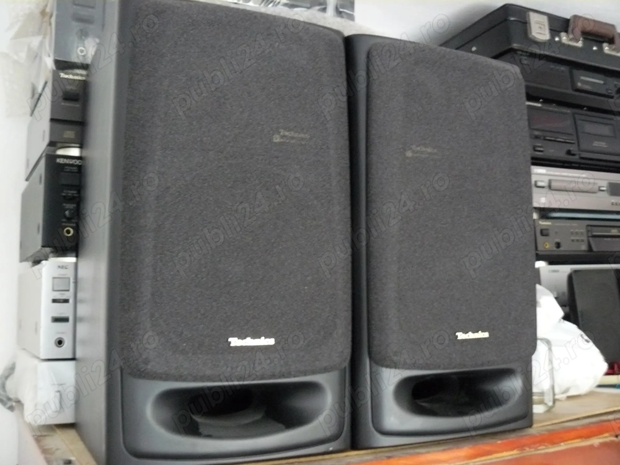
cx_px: 310
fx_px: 645
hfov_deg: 51.4
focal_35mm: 36
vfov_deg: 39.7
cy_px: 232
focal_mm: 6
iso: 400
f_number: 2.8
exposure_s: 1/5
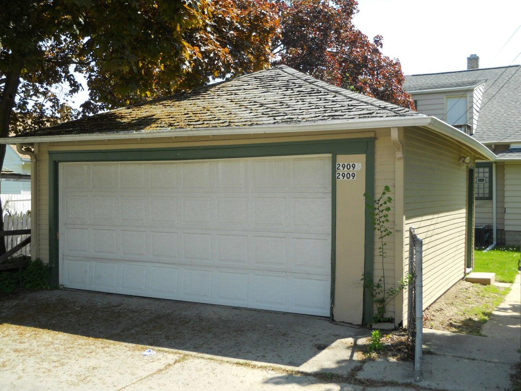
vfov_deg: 39.7
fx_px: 542
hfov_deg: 51.4
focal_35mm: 36
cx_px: 260
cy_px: 196
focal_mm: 6.4
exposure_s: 1/400
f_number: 3
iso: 80
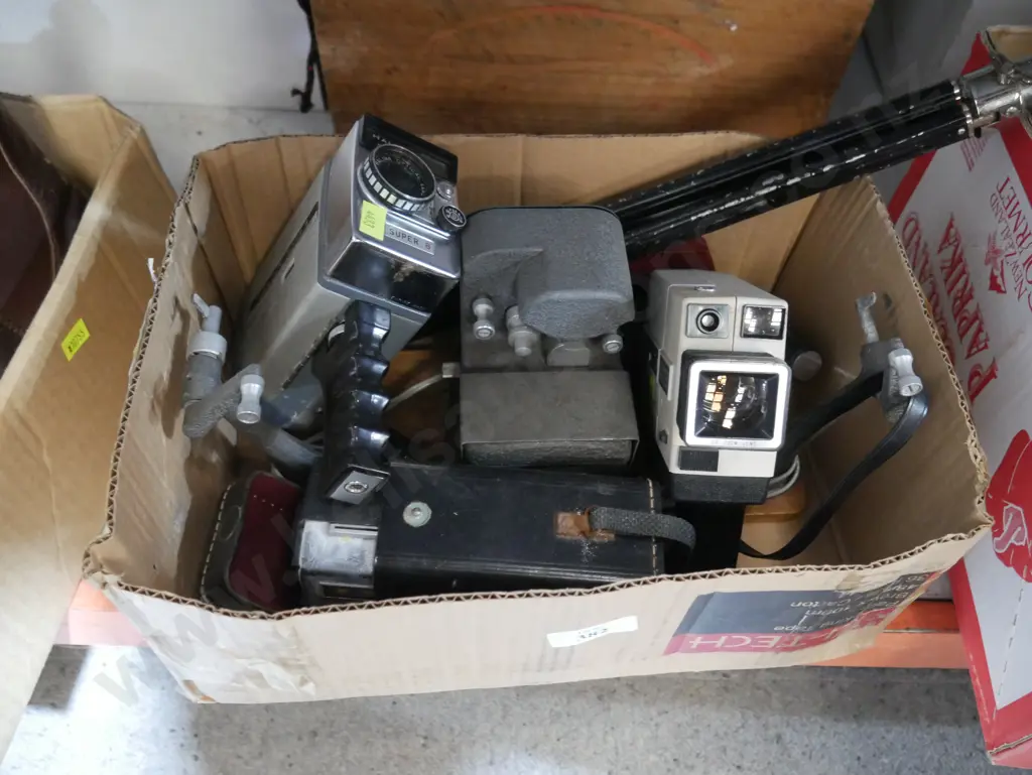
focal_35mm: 28
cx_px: 516
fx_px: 835
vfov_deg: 49.8
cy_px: 388
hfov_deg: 63.4
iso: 3200
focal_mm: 14
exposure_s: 1/40
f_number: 3.5
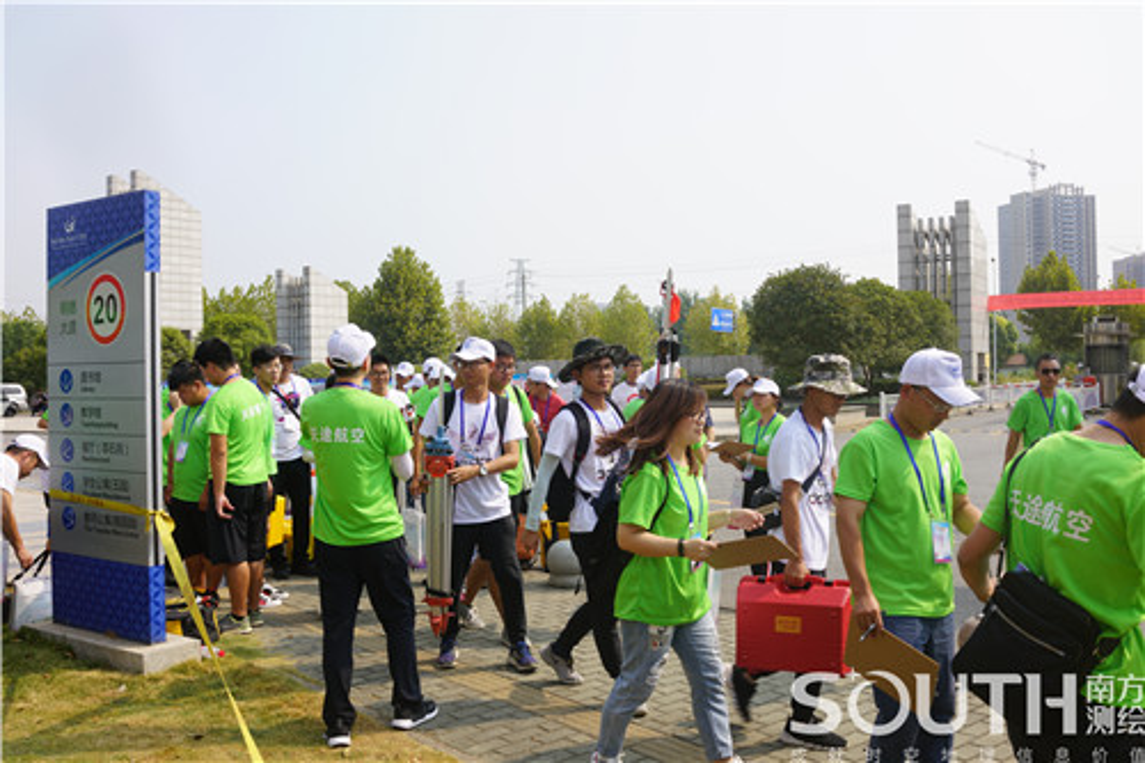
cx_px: 572
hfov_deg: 54.5
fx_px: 1113
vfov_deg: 37.8
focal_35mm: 35
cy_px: 382
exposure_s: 1/100
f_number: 11
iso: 100
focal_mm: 35
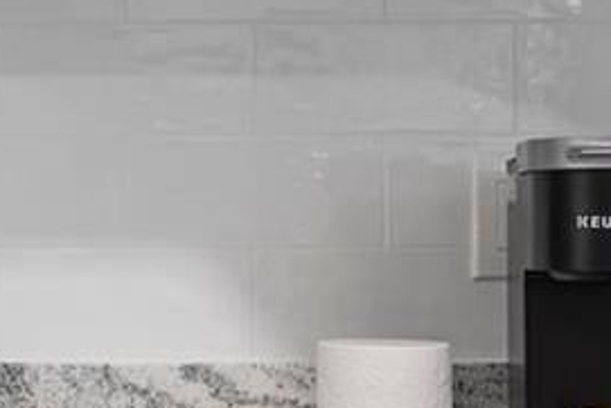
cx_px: -410
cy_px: 181
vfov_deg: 11.1
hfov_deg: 14.8
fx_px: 2106
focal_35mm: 124
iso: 125
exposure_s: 1
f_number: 7.1
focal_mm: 21
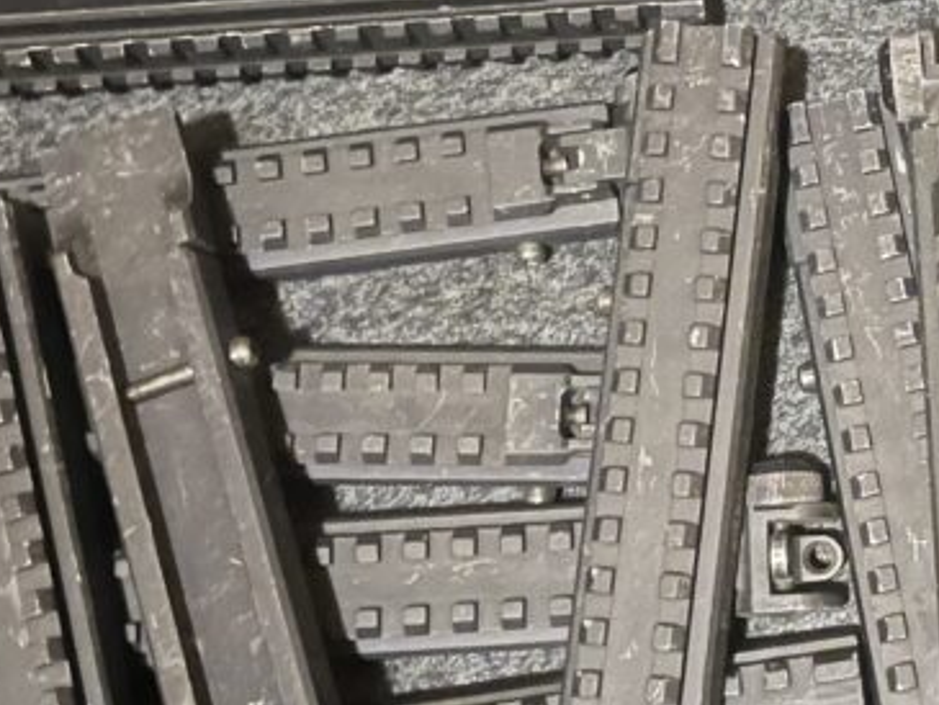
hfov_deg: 25.3
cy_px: 296
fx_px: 1981
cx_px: 947
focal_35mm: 73
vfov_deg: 20.2
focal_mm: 5.1
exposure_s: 1/5
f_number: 1.6
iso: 1600
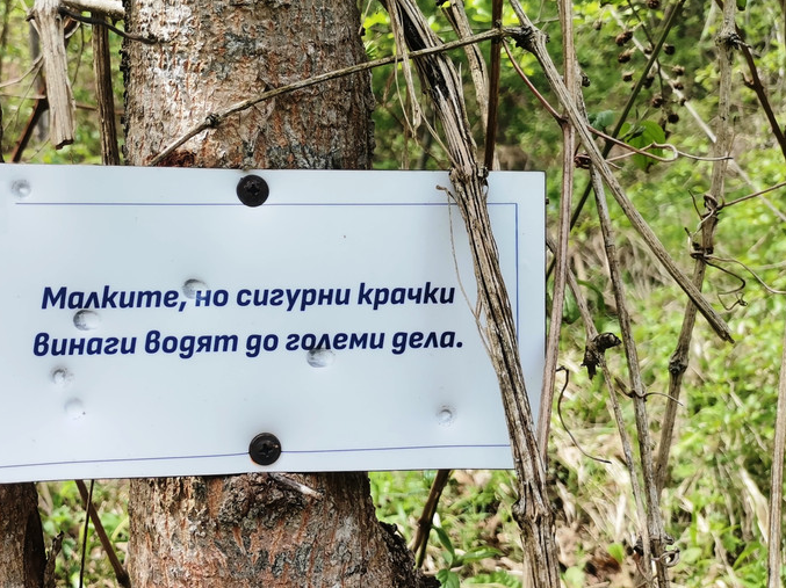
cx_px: 194
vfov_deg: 35.1
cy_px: 291
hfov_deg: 44.3
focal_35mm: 41
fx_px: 930
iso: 50
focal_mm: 4.75
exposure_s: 1/408
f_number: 1.8
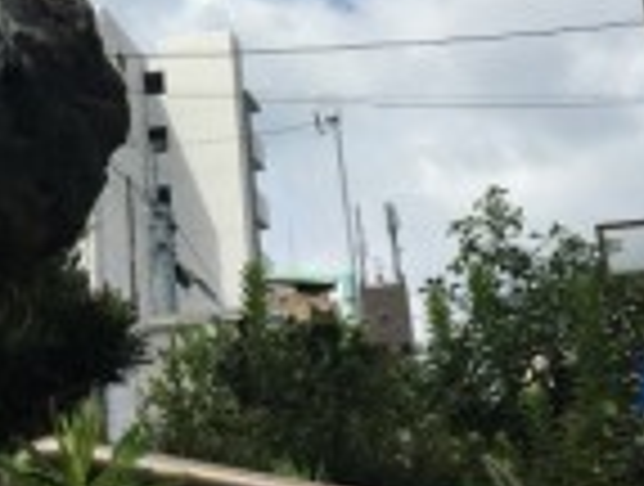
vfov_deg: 16.6
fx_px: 1623
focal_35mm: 87
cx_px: -18
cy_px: -29
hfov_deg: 21.6
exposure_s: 1/2959
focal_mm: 4.15
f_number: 2.2
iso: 25
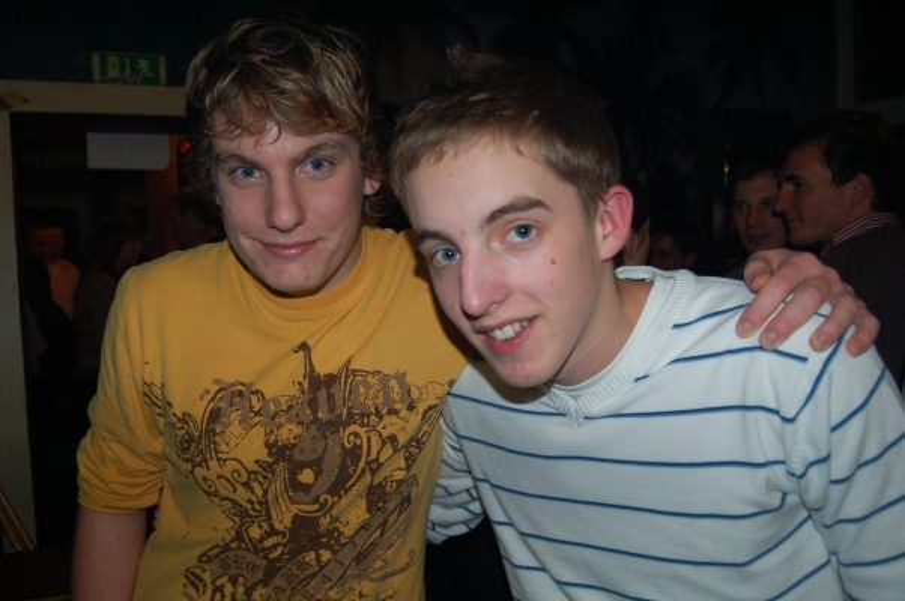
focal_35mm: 33
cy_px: 300
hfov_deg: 57.3
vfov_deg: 39.9
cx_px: 452
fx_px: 829
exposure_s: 1/60
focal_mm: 22
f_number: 3.8
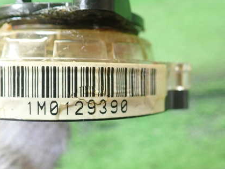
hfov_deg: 43.7
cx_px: 94
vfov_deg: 33.5
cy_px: 94
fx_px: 279
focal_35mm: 43
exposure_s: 1/125
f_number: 2.3
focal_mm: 5.5
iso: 640
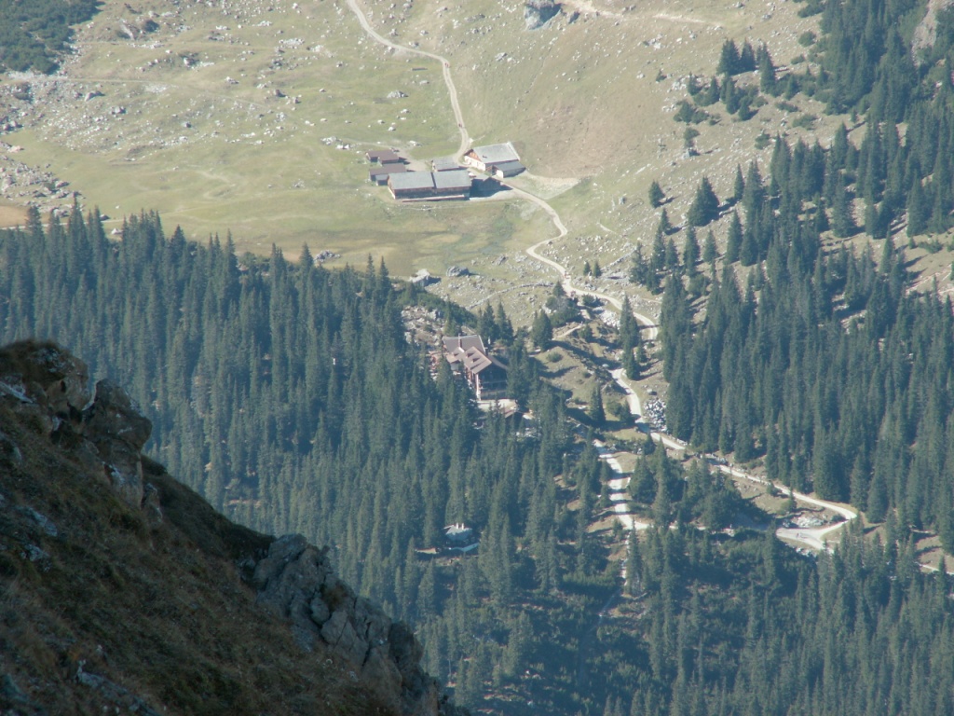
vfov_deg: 5.0
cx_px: 477
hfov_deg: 6.7
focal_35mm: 297
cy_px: 358
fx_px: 8185
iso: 50
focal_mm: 48.73
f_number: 4.5
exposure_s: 1/200
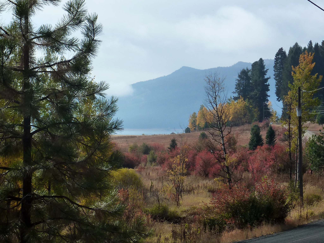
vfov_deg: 12.2
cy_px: 122
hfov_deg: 16.3
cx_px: 162
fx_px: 1133
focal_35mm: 121
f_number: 5.6
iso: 125
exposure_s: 1/400
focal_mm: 11
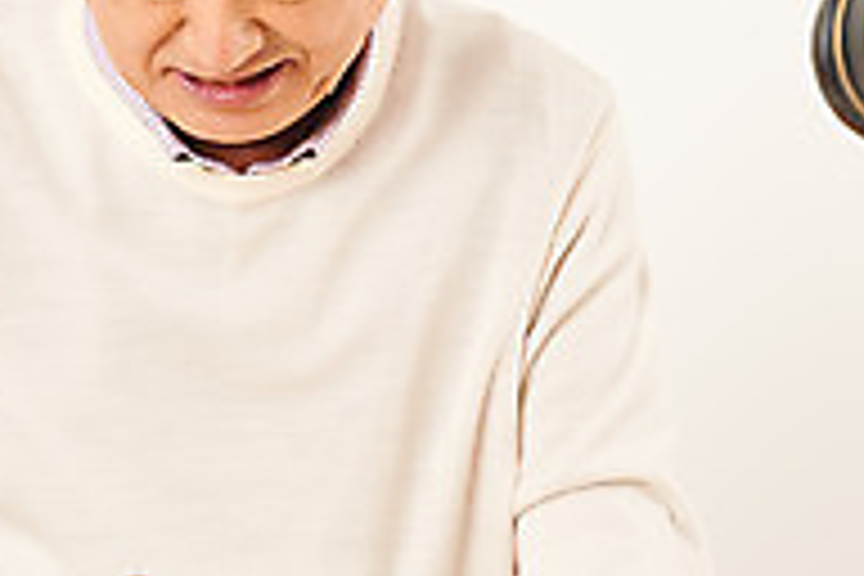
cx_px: 488
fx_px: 11255
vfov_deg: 2.9
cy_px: 252
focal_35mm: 469
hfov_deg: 4.4
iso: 100
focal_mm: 150
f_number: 7.1
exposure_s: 1/125
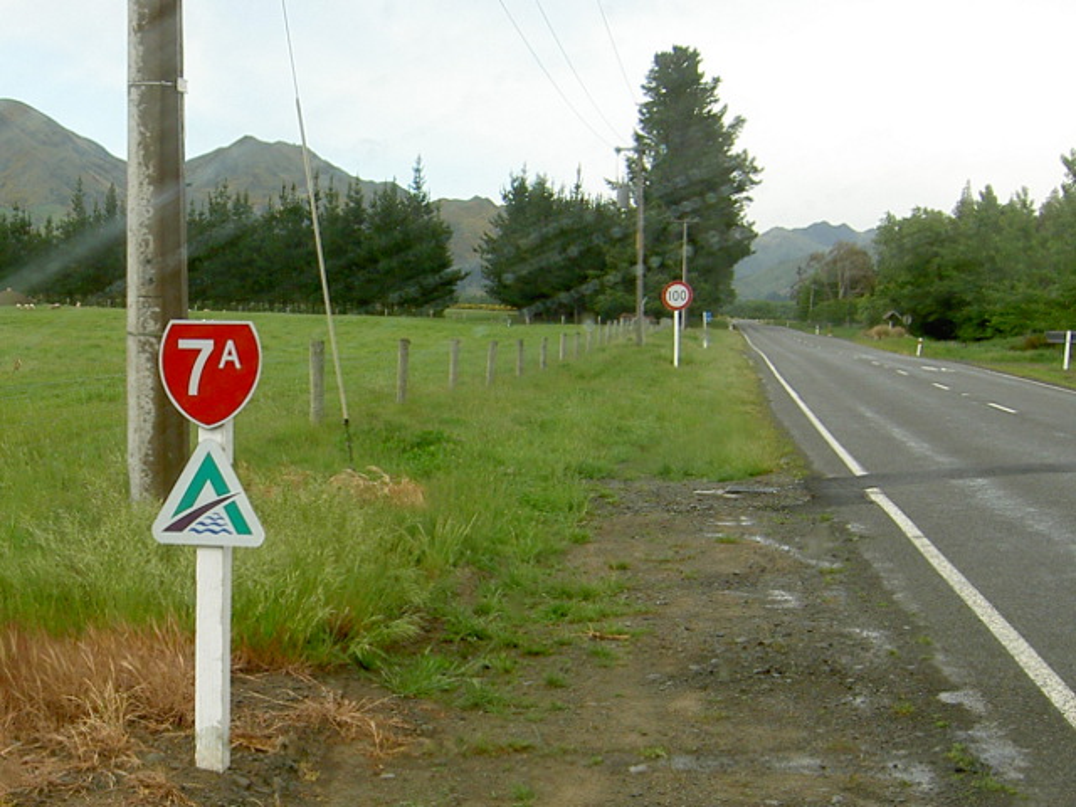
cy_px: 404
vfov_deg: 41.8
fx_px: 1057
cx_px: 538
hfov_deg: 54.0
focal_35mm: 34
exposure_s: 1/160
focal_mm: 5.6
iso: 50
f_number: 4.7
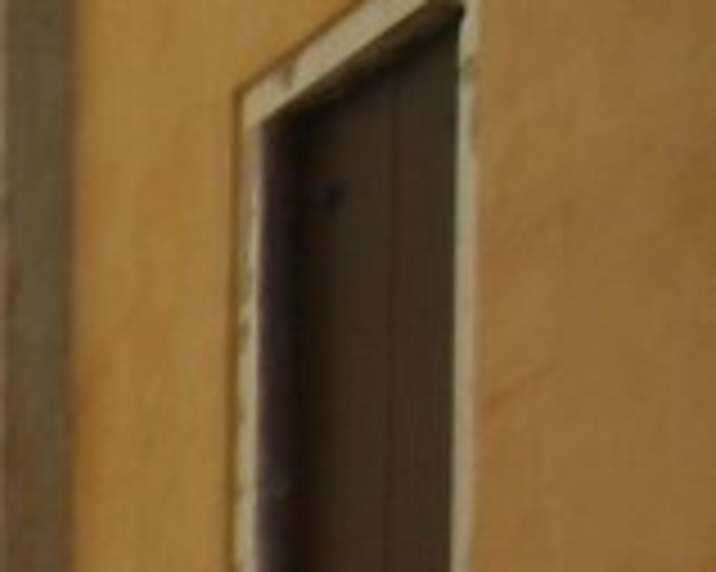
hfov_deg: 8.7
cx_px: -1346
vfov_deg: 7.4
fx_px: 4003
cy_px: 1621
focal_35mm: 189
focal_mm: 5.4
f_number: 3.5
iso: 160
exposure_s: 1/908
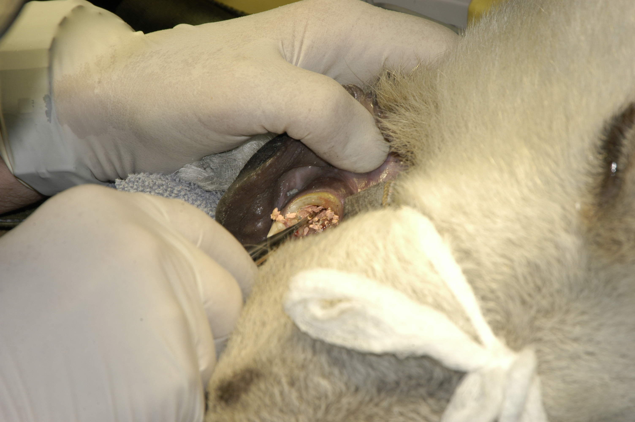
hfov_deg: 11.4
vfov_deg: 7.6
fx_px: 3172
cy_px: 211
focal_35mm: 180
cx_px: 318
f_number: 11
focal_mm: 120
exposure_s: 1/180
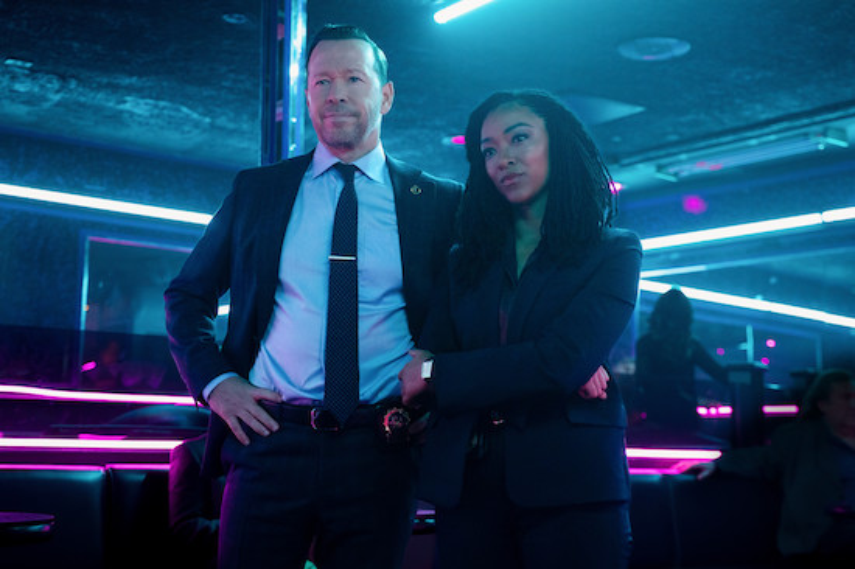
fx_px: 1163
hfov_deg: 40.4
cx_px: 428
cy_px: 284
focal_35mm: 49
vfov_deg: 27.5
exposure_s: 1/160
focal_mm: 49
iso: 8000
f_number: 3.2
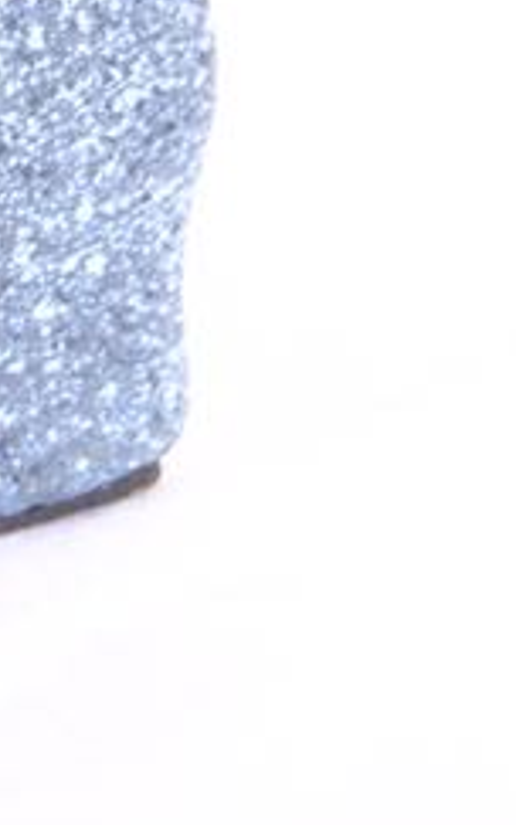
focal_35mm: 681
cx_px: -866
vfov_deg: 3.1
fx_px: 15314
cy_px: -974
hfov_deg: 1.9
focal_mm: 84.8
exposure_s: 1/15
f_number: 11
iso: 800
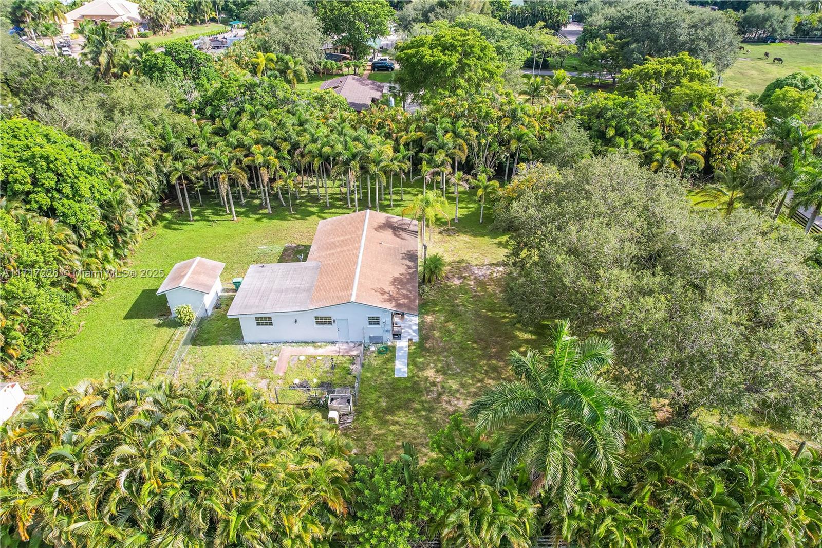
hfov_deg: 78.6
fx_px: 502
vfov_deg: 57.2
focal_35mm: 22
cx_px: 411
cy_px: 274
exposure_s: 1/640
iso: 100
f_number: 2.8
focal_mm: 8.38
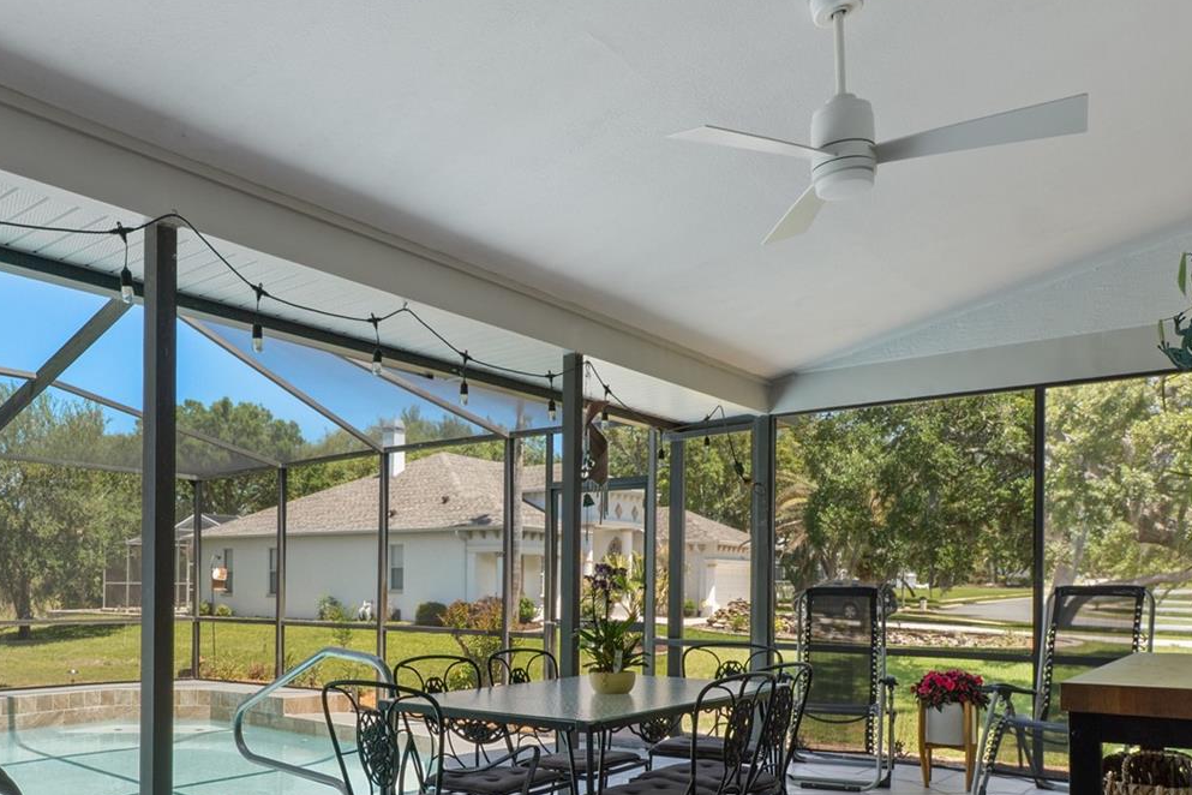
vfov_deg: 43.7
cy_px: 585
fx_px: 960
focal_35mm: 29
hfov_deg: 63.0
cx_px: 468
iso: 250
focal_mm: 12
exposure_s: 1/40
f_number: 8
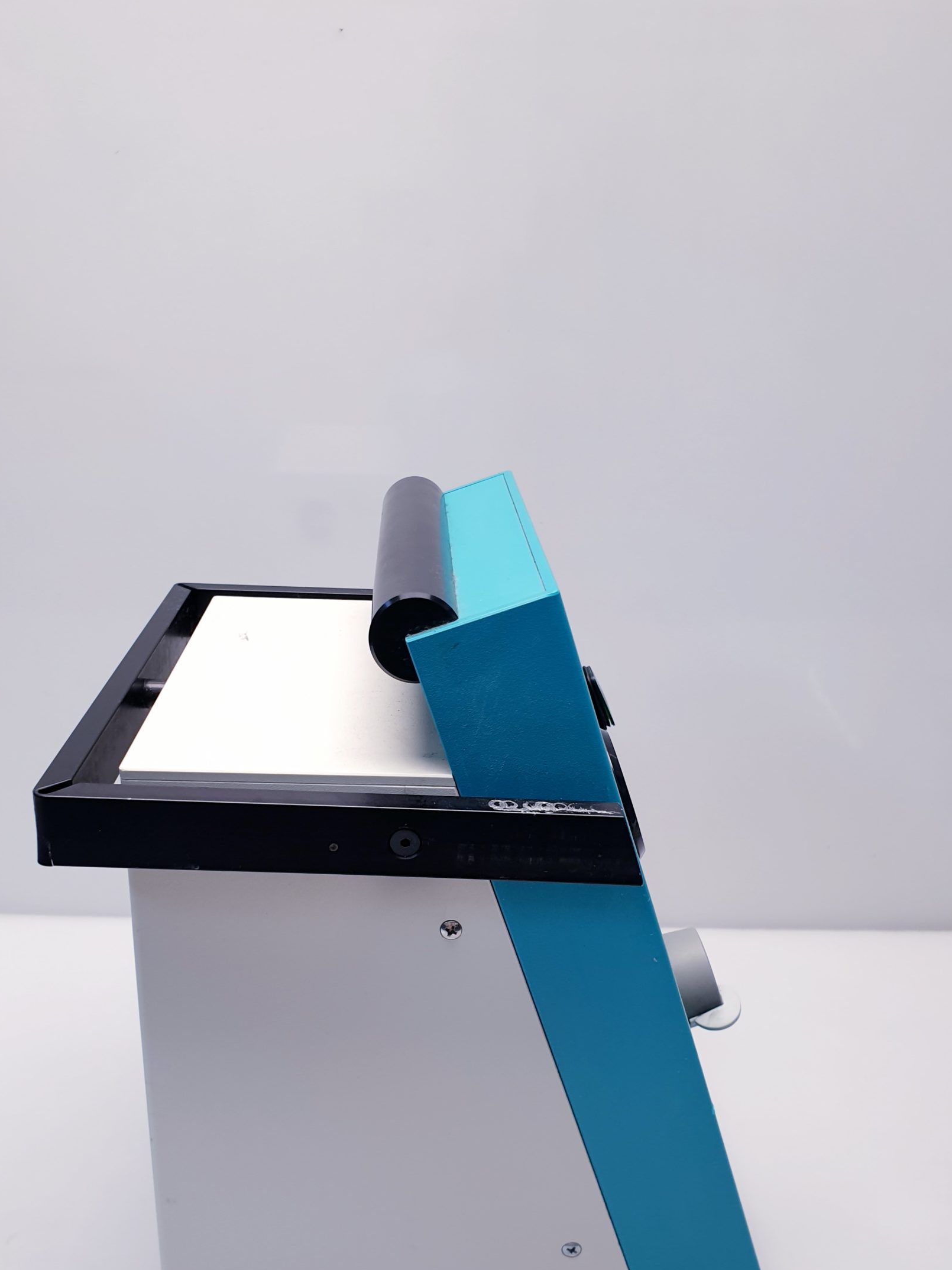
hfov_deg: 45.3
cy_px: 747
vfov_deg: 58.0
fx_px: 1137
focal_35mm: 31
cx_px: 414
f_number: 2.4
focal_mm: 4.3
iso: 50
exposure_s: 1/50
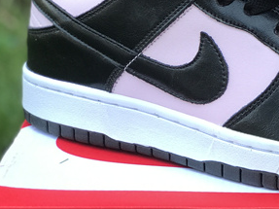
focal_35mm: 147
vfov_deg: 10.0
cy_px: -14
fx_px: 1184
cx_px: 330
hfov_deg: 13.1
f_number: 2.8
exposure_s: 1/100
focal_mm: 6.6
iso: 20
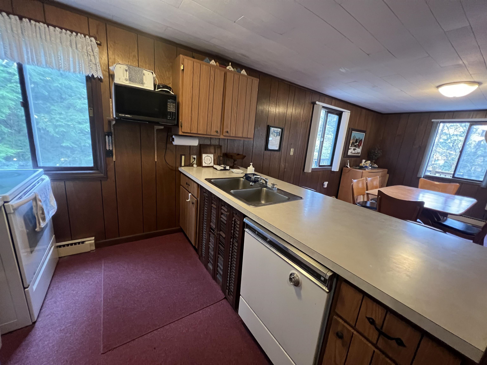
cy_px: 182
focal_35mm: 13
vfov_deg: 89.9
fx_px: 183
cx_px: 244
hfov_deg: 106.2
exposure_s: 1/60
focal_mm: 1.57
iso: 640
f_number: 1.8
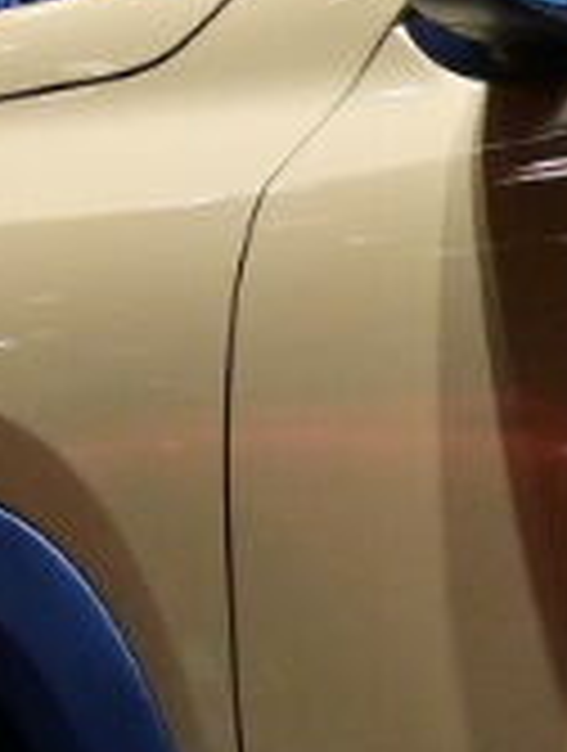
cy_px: 603
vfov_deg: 5.4
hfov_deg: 3.7
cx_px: 2750
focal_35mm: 363
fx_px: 7898
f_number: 6.3
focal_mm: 26
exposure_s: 1/200
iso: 800
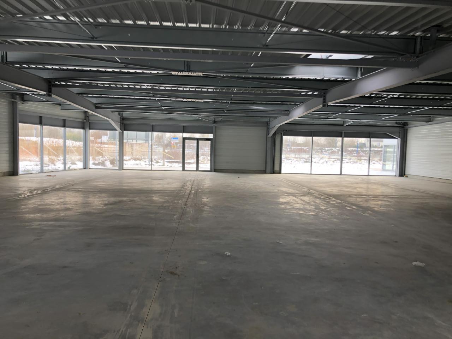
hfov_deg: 63.4
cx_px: 226
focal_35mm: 28
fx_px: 366
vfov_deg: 49.7
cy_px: 170
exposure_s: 1/120
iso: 50
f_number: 1.8
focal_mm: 3.99
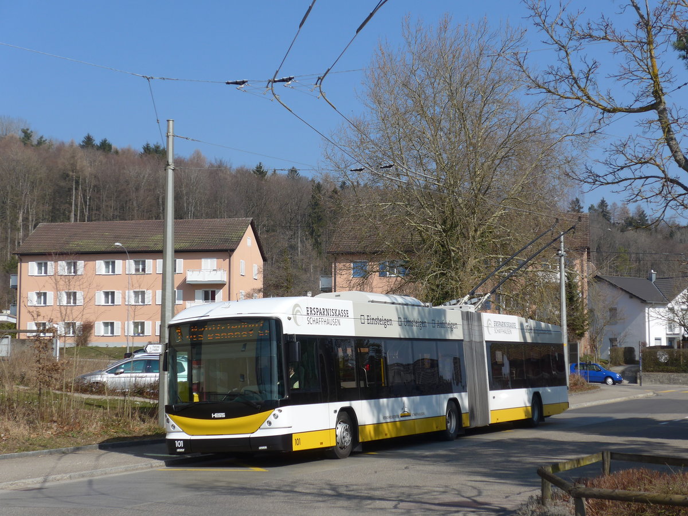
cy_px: 258
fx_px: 1312
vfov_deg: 22.3
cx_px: 344
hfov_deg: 29.4
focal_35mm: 66
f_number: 3.9
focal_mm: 13.4
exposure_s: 1/1000
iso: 80
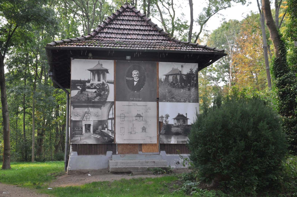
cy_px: 98
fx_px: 433
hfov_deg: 37.9
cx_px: 148
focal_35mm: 52
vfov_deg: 25.7
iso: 320
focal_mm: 35
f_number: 4.5
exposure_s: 1/200
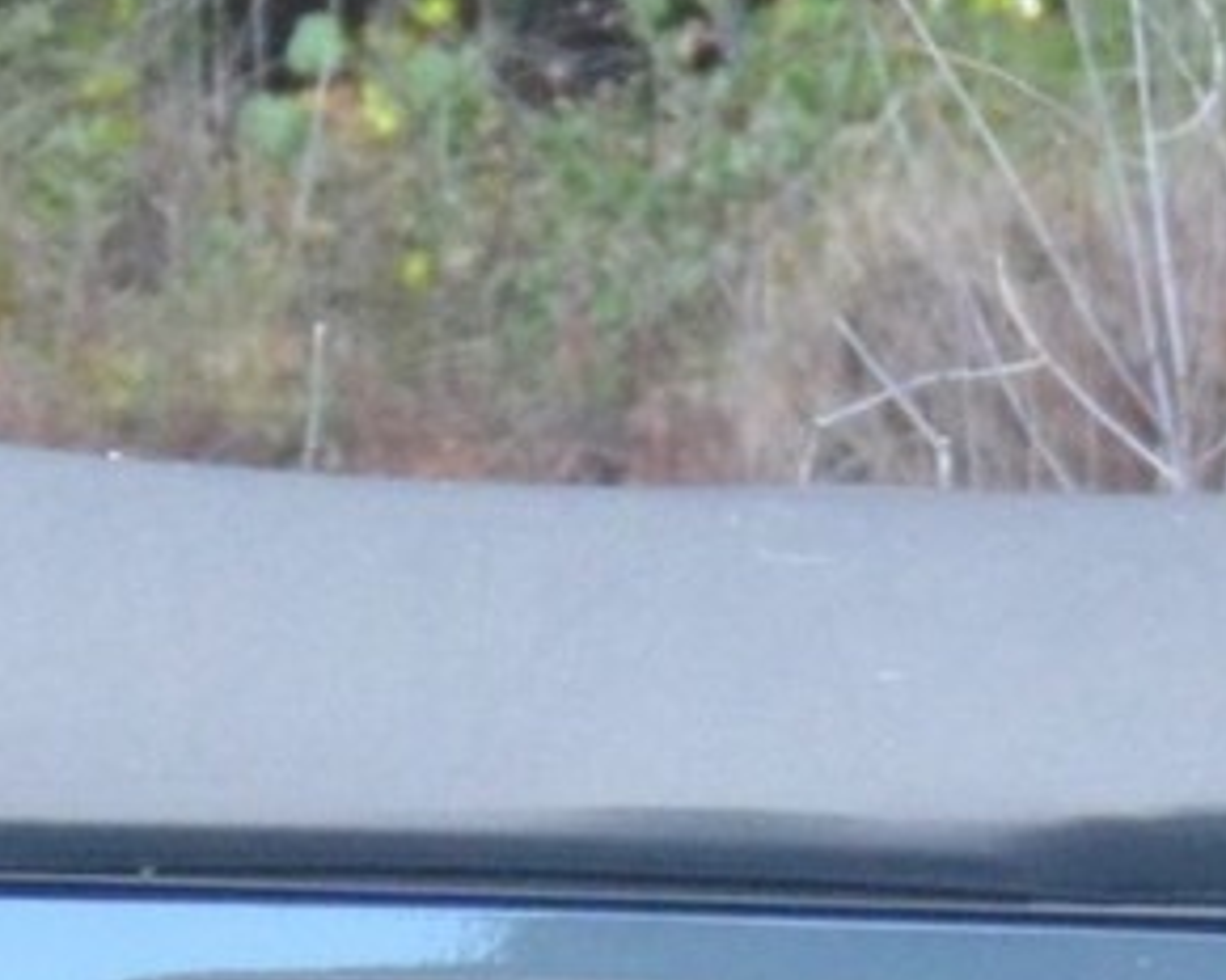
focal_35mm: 786
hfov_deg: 2.5
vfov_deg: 2.0
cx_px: 1213
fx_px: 28521
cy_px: 2053
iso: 1600
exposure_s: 1/500
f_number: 5
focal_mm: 65
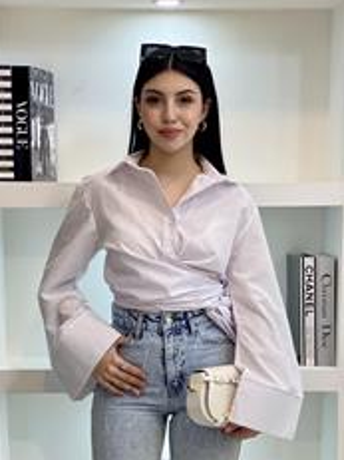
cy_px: 395
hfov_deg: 15.9
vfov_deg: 20.7
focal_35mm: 93
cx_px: 177
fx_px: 1233
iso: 80
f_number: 2
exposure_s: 1/100
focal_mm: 6
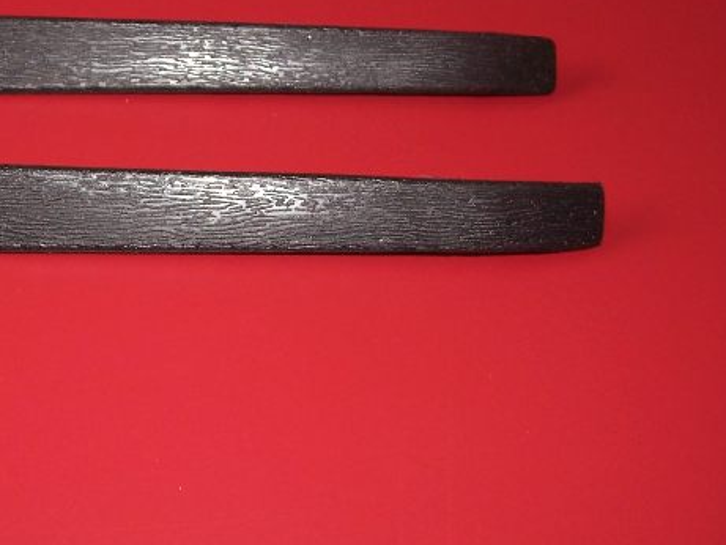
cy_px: 150
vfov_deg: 24.6
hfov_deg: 31.6
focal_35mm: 59
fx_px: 1238
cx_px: 113
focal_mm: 5.6
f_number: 2.7
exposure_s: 1/60
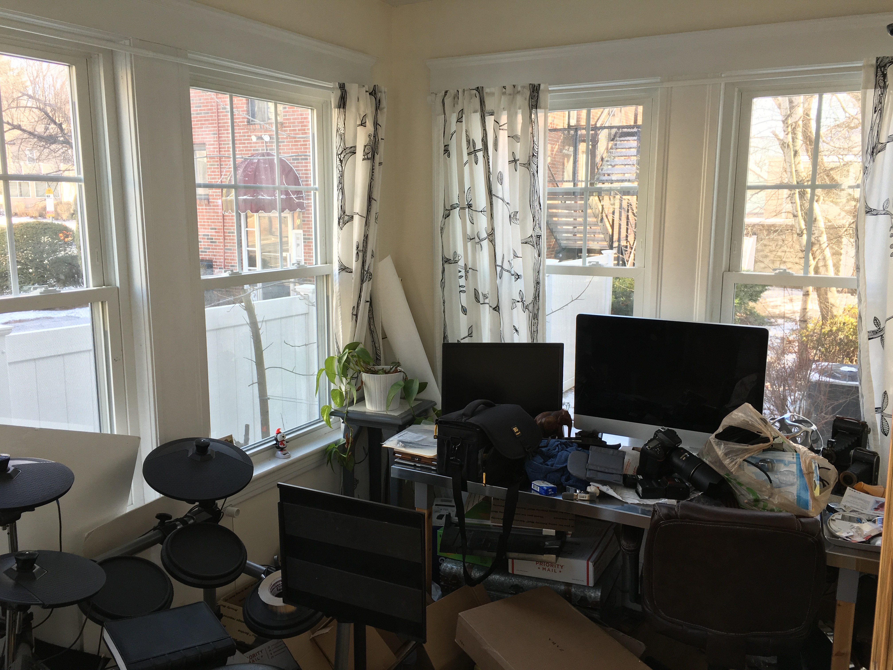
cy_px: 335
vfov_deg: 48.2
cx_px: 446
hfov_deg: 61.7
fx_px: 748
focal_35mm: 29
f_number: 2.2
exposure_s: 1/60
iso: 32
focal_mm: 4.15
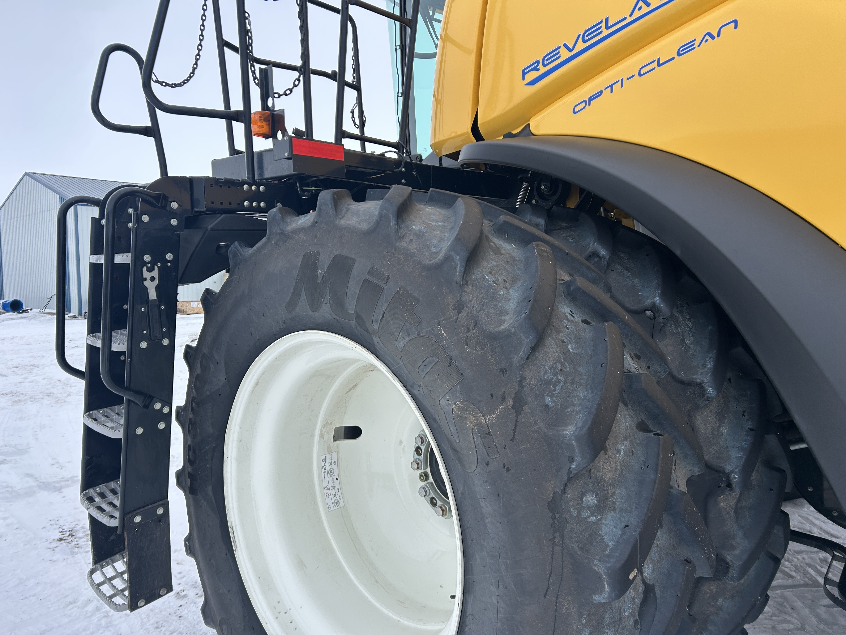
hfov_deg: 67.3
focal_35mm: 26
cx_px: 423
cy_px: 318
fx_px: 635
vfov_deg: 53.1
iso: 50
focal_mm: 5.7
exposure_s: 1/1159
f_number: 1.5
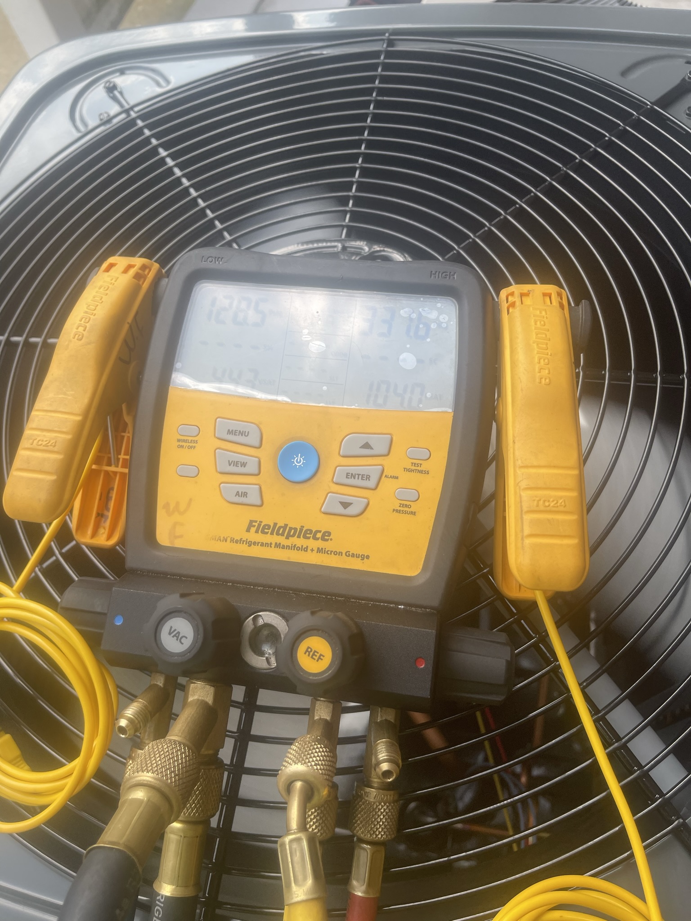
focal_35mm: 26
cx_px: 346
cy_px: 460
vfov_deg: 67.3
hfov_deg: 53.1
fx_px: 692
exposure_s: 1/668
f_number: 1.6
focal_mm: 5.1
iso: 32
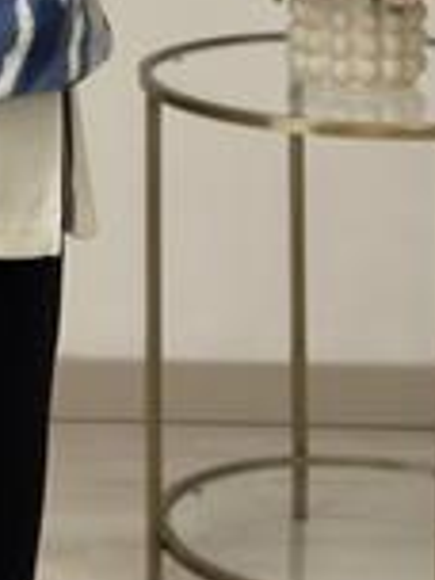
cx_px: -240
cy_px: -357
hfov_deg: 8.6
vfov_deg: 11.2
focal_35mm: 168
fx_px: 2815
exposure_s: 1/392
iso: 80
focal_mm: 6.86
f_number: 1.78
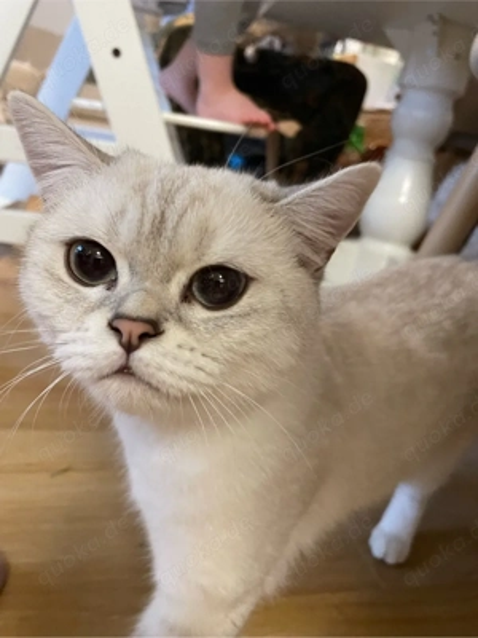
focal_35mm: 26
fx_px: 479
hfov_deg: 53.1
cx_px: 239
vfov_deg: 67.3
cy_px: 319
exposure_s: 1/50
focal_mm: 4.2
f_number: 1.6
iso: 320
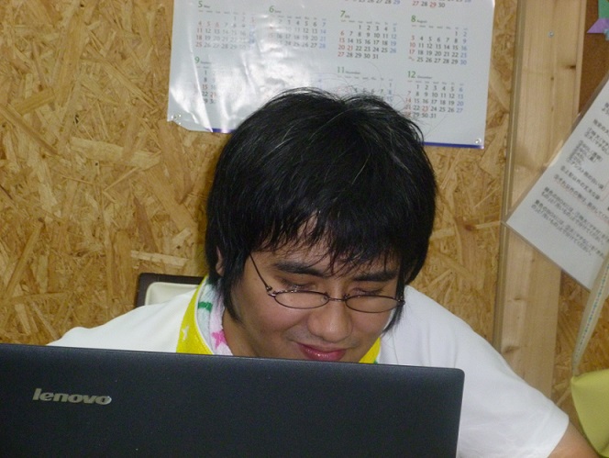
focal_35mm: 86
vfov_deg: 17.2
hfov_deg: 22.7
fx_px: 1514
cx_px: 304
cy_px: 229
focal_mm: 15.3
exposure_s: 1/60
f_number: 5
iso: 400
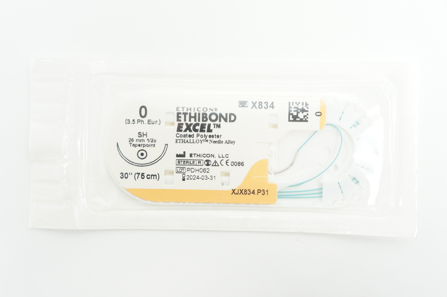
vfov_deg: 28.0
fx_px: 595
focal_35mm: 48
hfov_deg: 41.2
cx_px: 224
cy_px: 148
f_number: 6.3
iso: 400
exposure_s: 1/20
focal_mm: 32
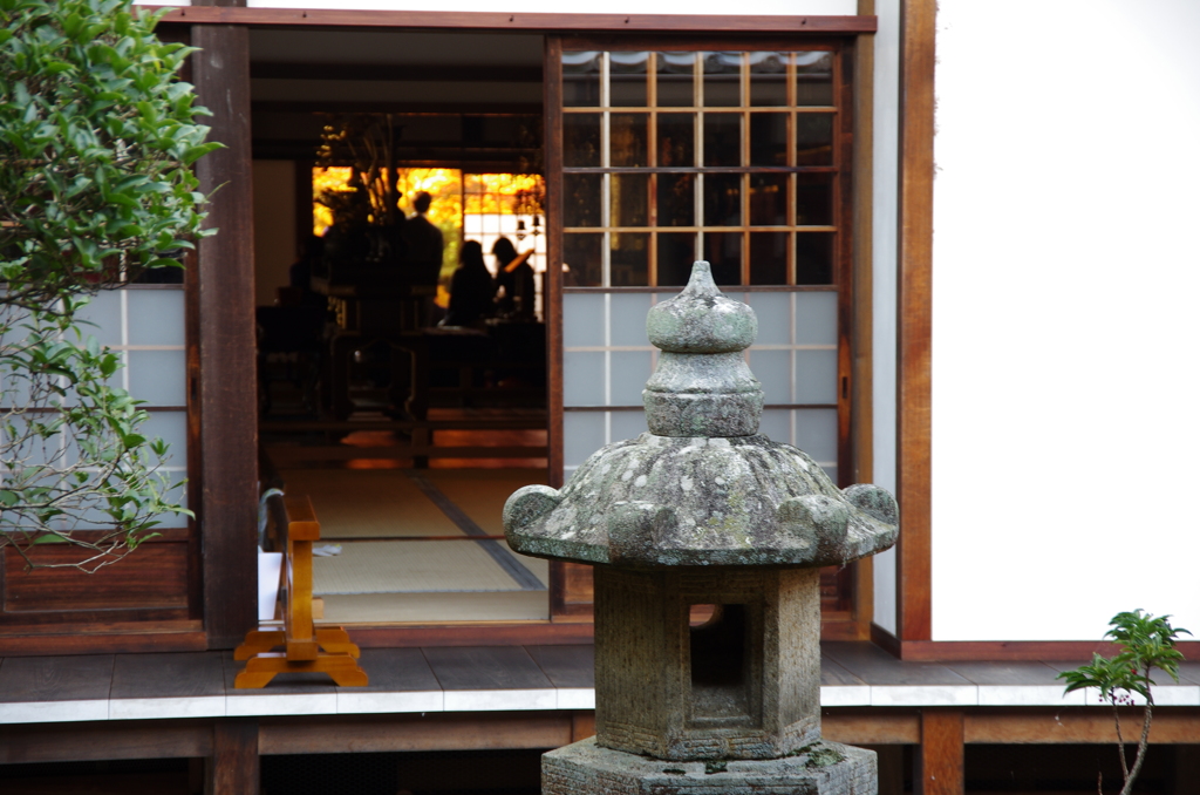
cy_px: 398
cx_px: 600
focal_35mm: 102
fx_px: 3393
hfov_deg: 20.1
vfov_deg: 13.4
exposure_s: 1/20
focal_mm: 68
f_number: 4.5
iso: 200
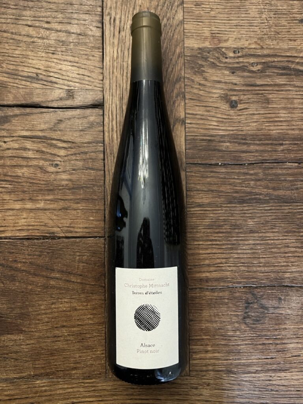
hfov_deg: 53.1
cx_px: 152
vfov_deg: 67.3
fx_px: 303
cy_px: 202
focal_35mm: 26
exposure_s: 1/50
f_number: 1.6
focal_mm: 5.1
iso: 500
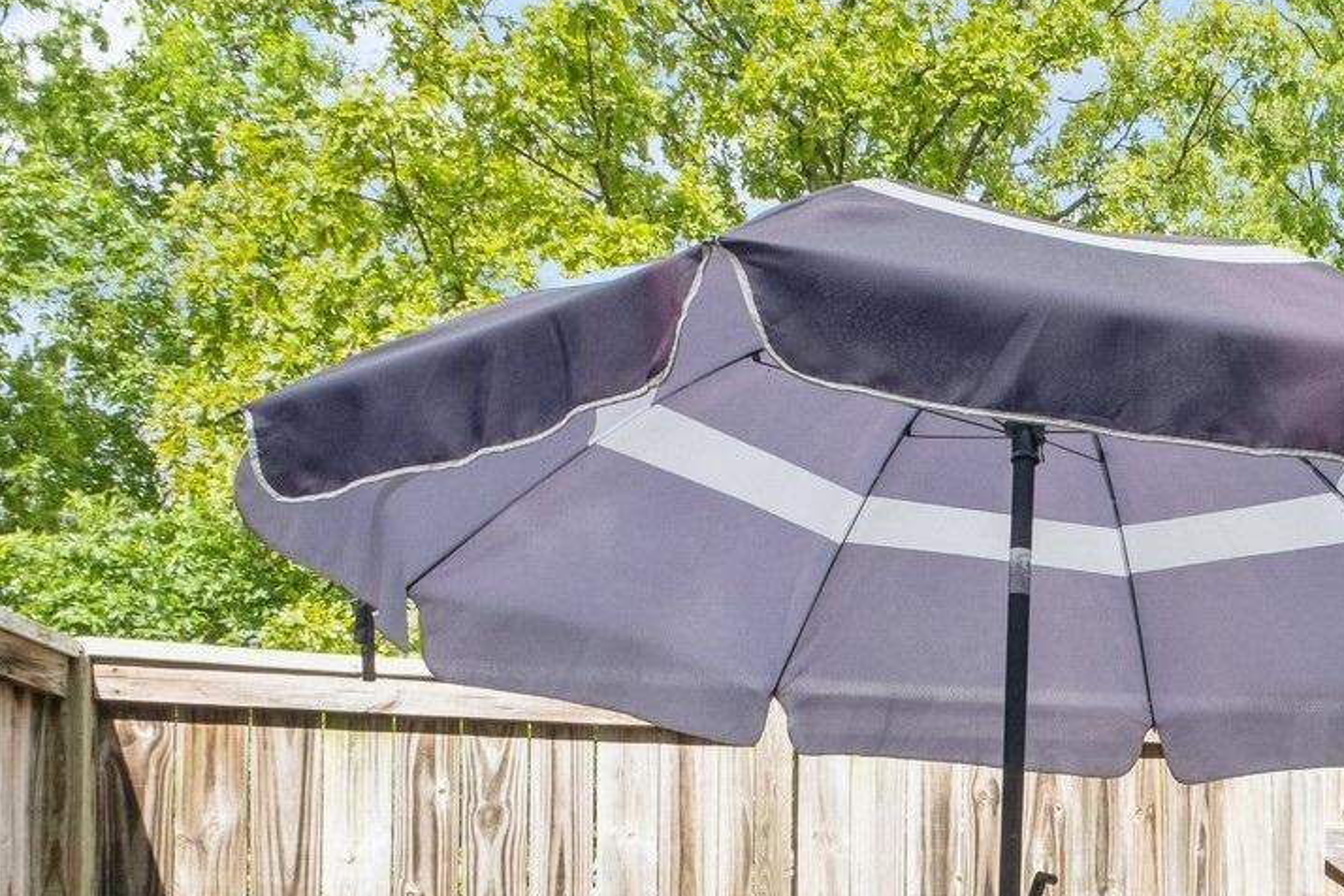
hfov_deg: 42.5
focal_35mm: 42
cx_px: 1217
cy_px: 931
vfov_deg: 29.4
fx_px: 1568
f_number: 9
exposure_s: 1/60
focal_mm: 10
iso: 400
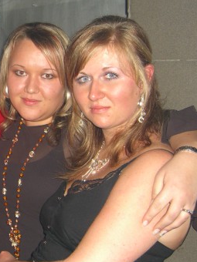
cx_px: -15
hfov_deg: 21.0
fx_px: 508
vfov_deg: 29.0
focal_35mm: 67
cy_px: 136
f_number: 2.8
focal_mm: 7.9
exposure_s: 1/60
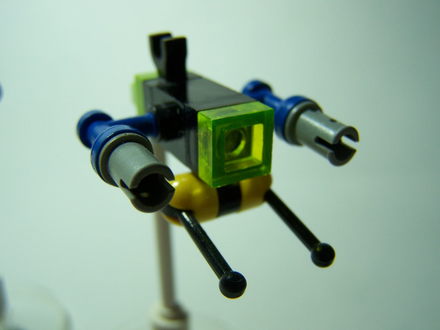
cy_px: 165
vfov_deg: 37.7
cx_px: 220
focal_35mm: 38
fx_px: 483
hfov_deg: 49.0
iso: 80
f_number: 2.8
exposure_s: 1/60
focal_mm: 6.3
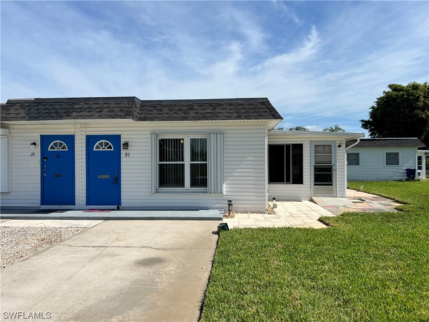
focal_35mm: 26
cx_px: 214
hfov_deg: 67.3
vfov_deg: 53.1
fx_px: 322
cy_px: 161
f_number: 1.5
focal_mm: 5.7
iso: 50
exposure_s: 1/6993
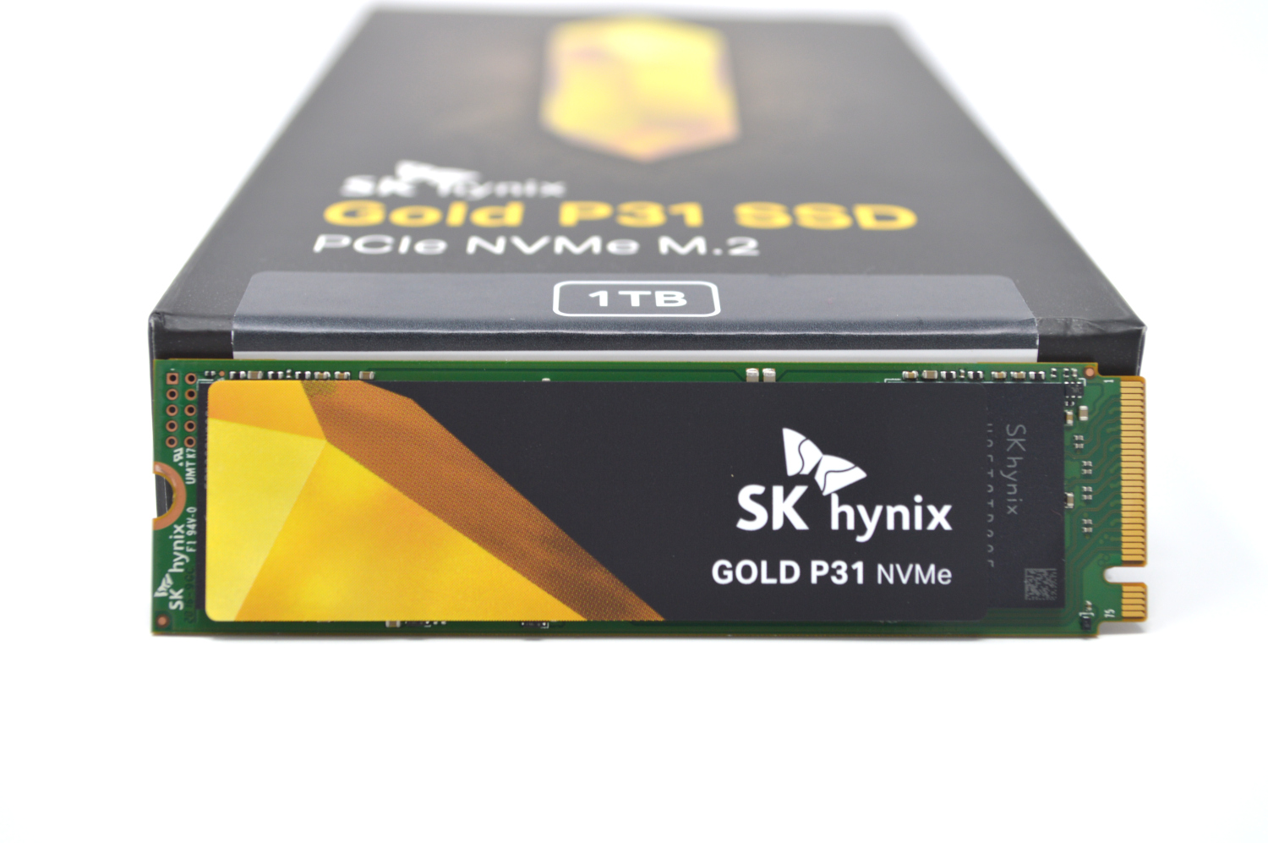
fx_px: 1900
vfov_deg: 25.0
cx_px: 634
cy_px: 422
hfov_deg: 36.9
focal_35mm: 54
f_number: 6.3
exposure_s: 1/80
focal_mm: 36
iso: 200
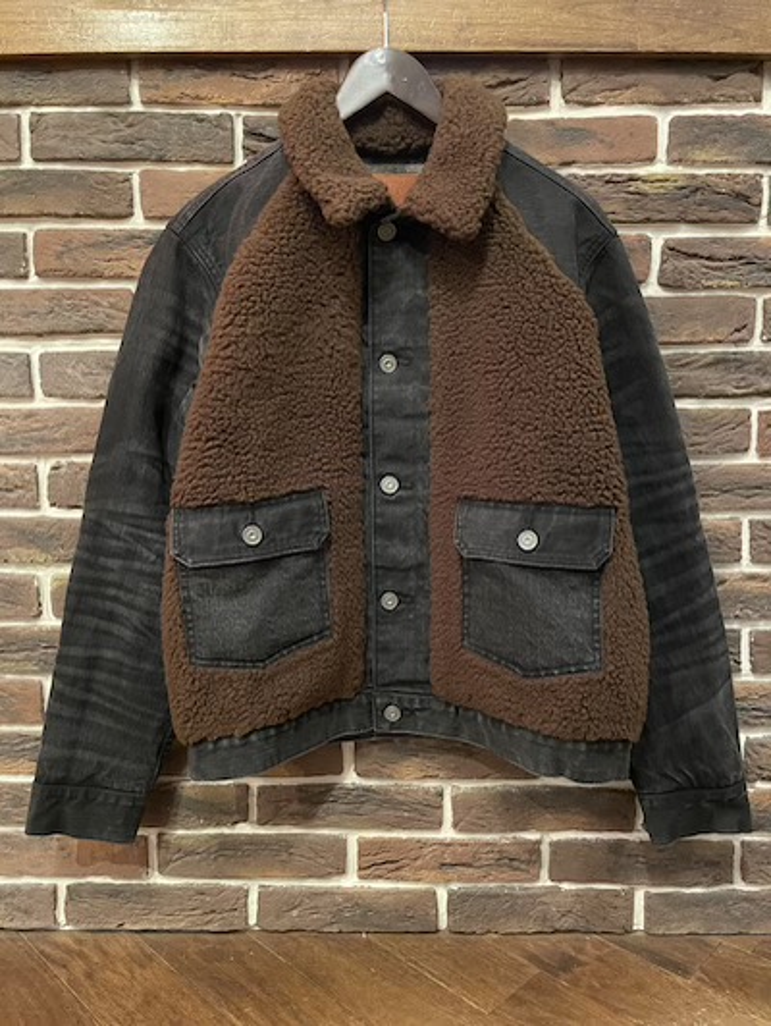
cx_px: 386
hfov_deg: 53.1
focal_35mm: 26
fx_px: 771
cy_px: 513
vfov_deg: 67.3
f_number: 1.6
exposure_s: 1/30
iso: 1000
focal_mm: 4.2
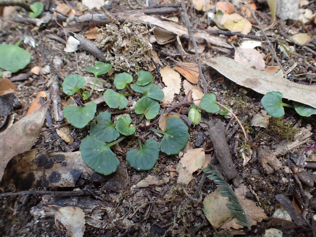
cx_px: 158
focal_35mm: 30
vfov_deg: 46.8
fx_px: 274
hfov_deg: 60.0
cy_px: 118
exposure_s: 1/125
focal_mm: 5.5
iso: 250
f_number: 2.3
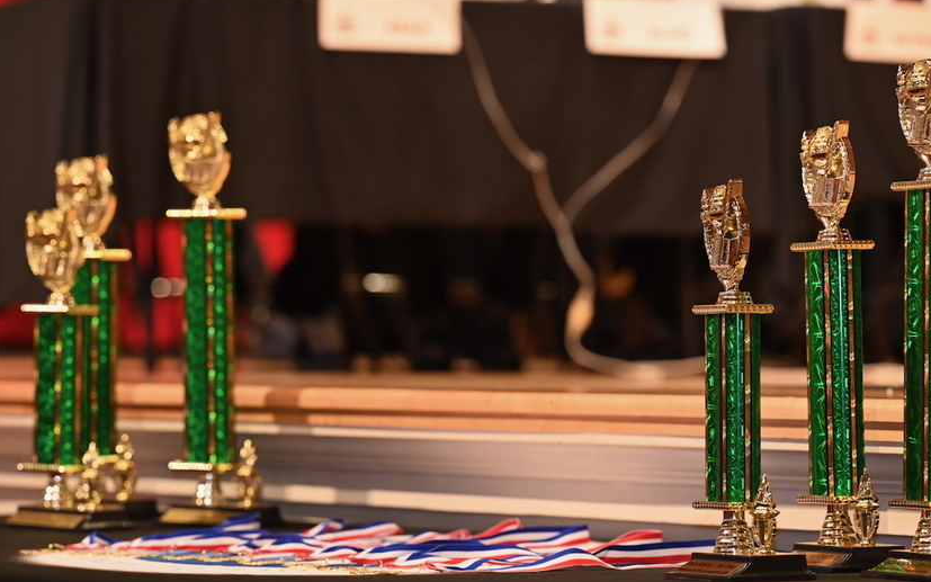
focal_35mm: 164
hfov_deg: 12.8
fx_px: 4161
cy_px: 324
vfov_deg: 8.0
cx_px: 465
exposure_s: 1/60
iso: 640
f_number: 4
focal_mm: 130
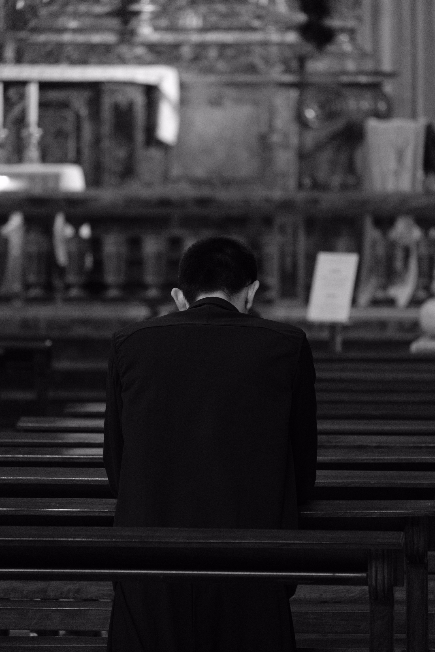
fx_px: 6253
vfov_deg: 6.0
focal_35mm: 345
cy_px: 326
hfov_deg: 4.0
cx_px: 218
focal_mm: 230
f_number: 6.7
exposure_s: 1/40
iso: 3200
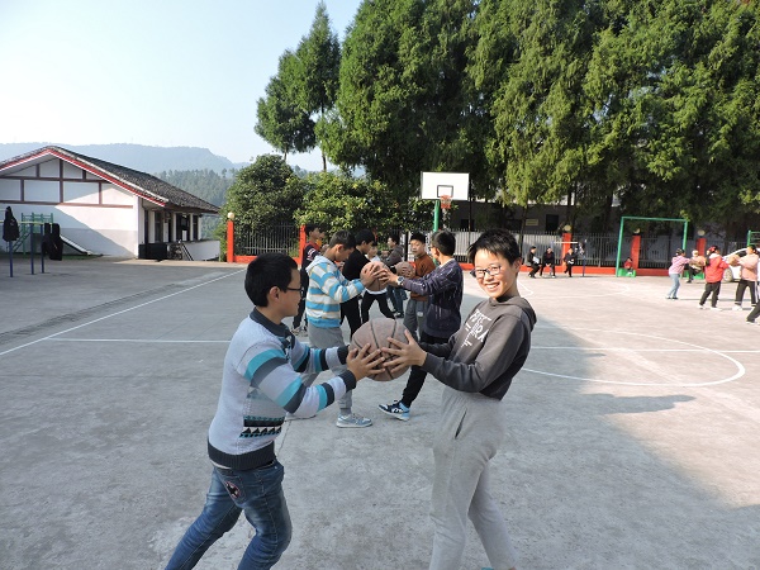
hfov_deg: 71.6
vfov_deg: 56.8
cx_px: 380
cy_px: 285
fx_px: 527
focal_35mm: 24
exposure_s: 1/500
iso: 100
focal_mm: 4.3
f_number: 3
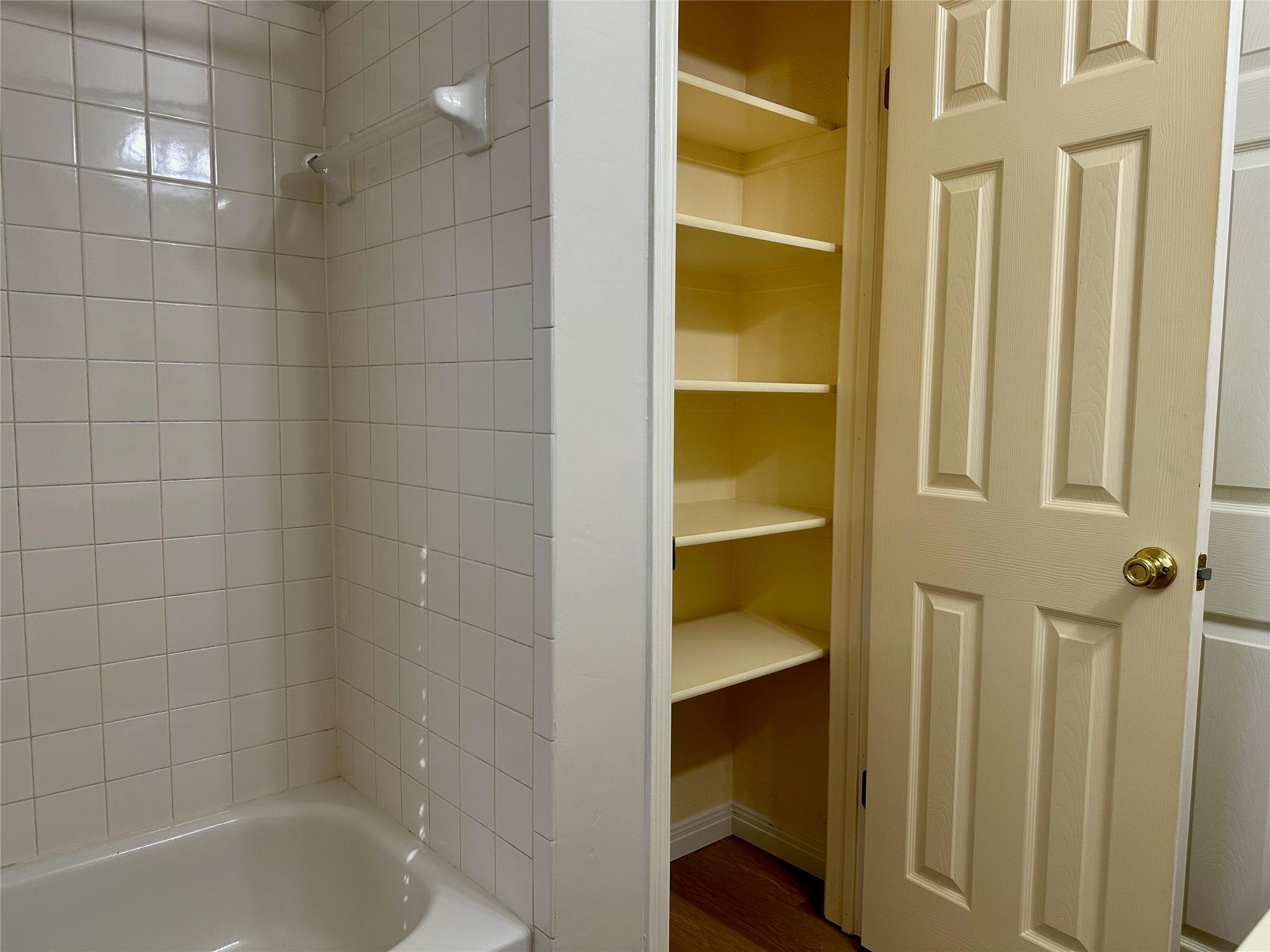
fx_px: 881
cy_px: 476
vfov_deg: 56.8
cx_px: 635
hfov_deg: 71.6
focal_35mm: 24
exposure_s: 1/60
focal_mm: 6.86
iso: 125
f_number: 1.78
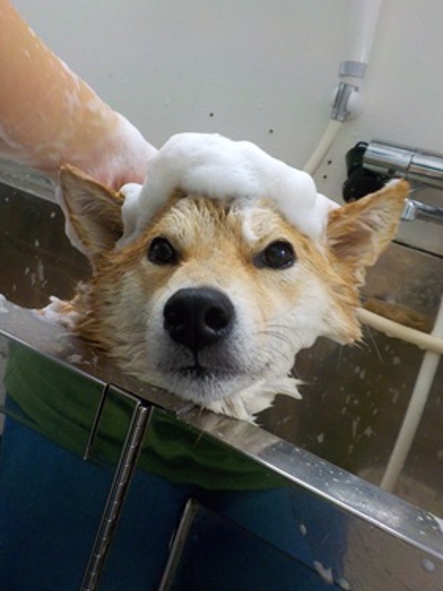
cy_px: 277
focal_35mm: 32
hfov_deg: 44.1
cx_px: 211
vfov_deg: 56.8
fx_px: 546
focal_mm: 4.1
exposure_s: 1/30
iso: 320
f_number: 3.3
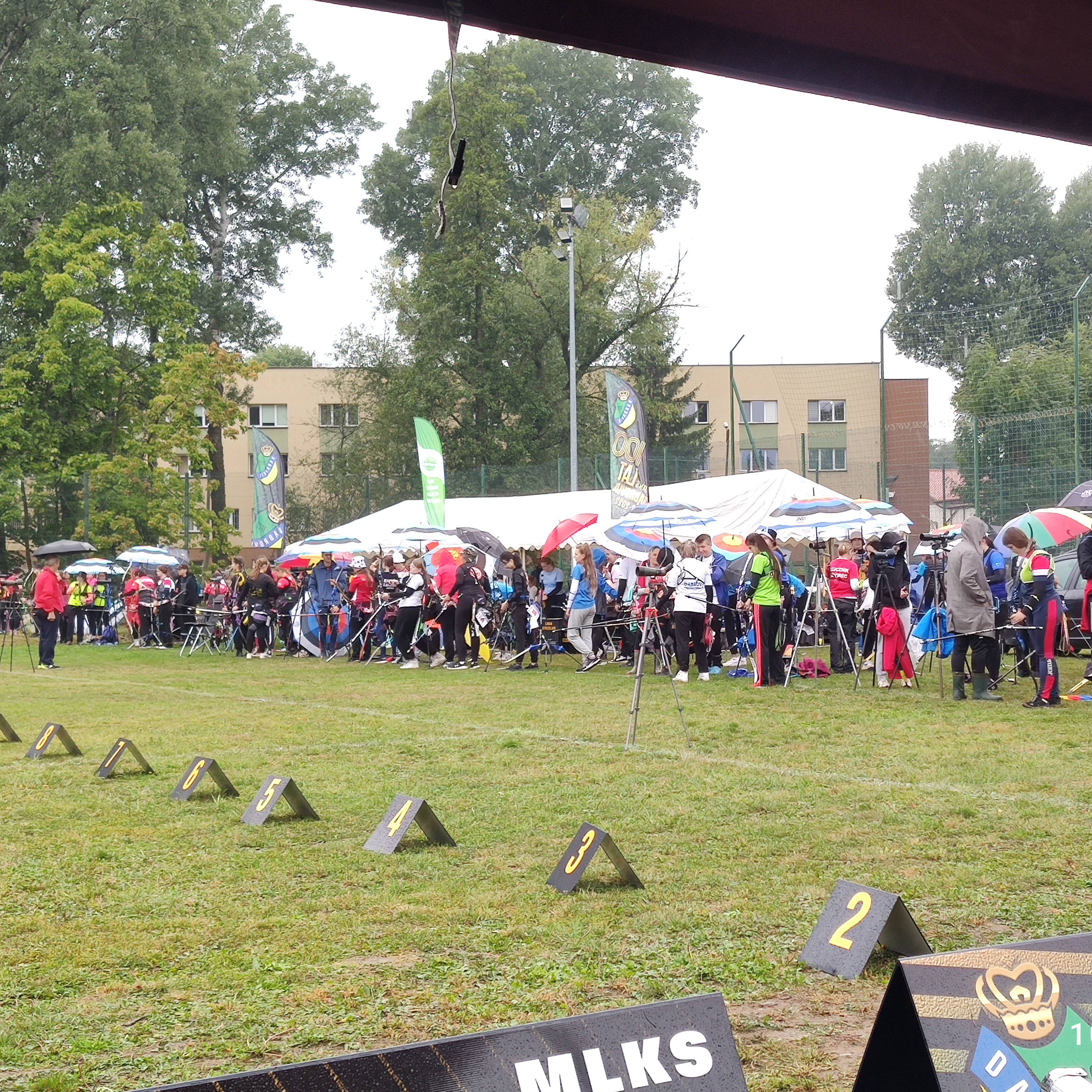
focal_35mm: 52
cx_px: 670
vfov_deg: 32.8
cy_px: 546
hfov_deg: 32.7
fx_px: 1856
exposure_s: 1/100
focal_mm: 4.75
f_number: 1.75
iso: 112
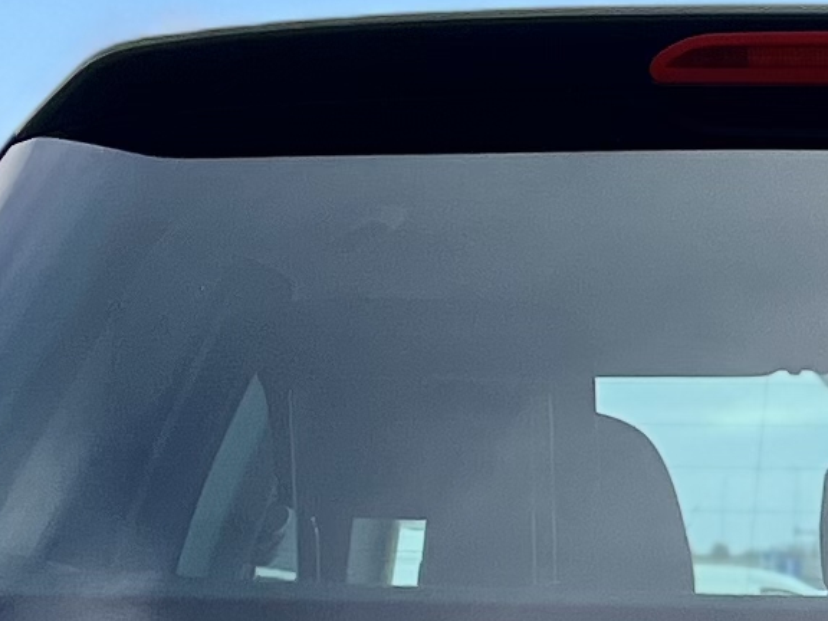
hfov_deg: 10.6
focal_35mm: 182
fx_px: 4353
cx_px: 1117
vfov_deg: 7.9
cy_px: 1038
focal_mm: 5.1
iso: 50
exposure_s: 1/1517
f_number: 1.6
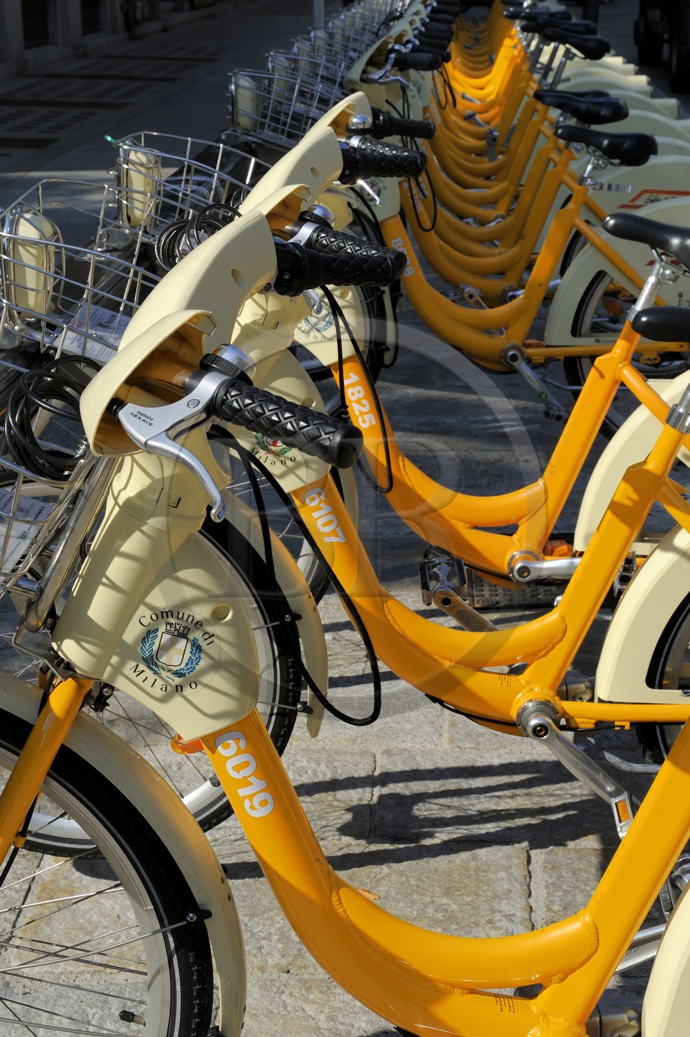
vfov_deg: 33.4
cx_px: 345
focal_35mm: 60
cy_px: 518
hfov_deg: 22.6
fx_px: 1728
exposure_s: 1/160
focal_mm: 60
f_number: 16
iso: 200
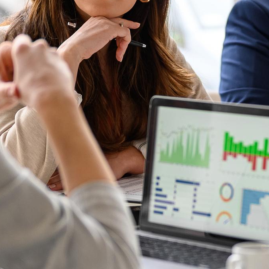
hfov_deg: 9.3
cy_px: 157
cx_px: 222
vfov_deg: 9.3
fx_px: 1653
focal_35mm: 188
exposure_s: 1/320
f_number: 1.8
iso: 400
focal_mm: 50
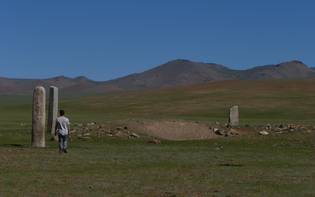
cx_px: 156
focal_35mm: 124
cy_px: 98
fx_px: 1065
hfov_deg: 16.8
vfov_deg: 10.6
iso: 80
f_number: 4.9
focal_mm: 20.7
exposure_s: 1/1000
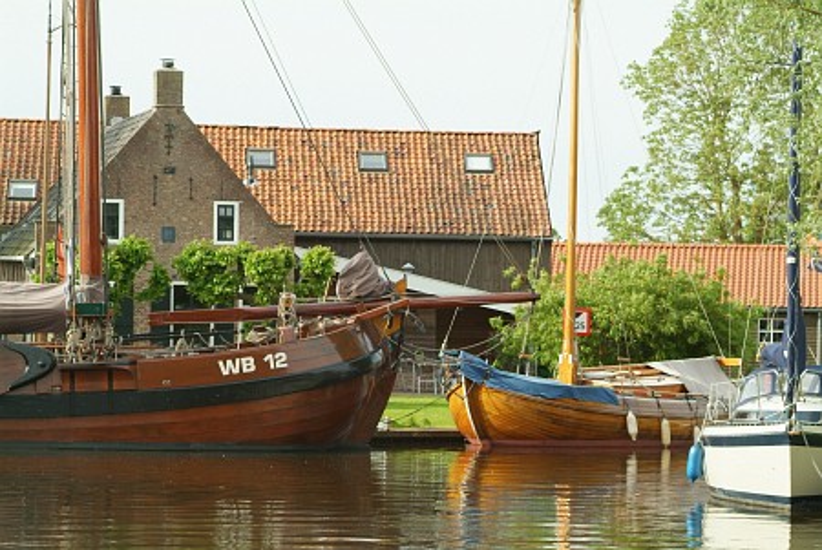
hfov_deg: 13.9
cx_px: 411
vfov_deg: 9.4
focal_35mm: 147
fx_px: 3360
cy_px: 275
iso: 400
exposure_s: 1/180
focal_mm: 98
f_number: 9.5
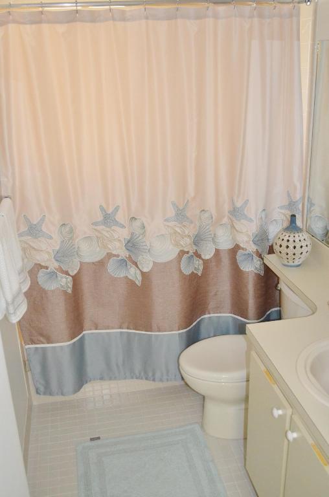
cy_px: 248
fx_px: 496
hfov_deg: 36.7
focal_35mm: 36
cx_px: 164
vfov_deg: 53.2
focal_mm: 24
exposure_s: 1/60
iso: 3200
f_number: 4
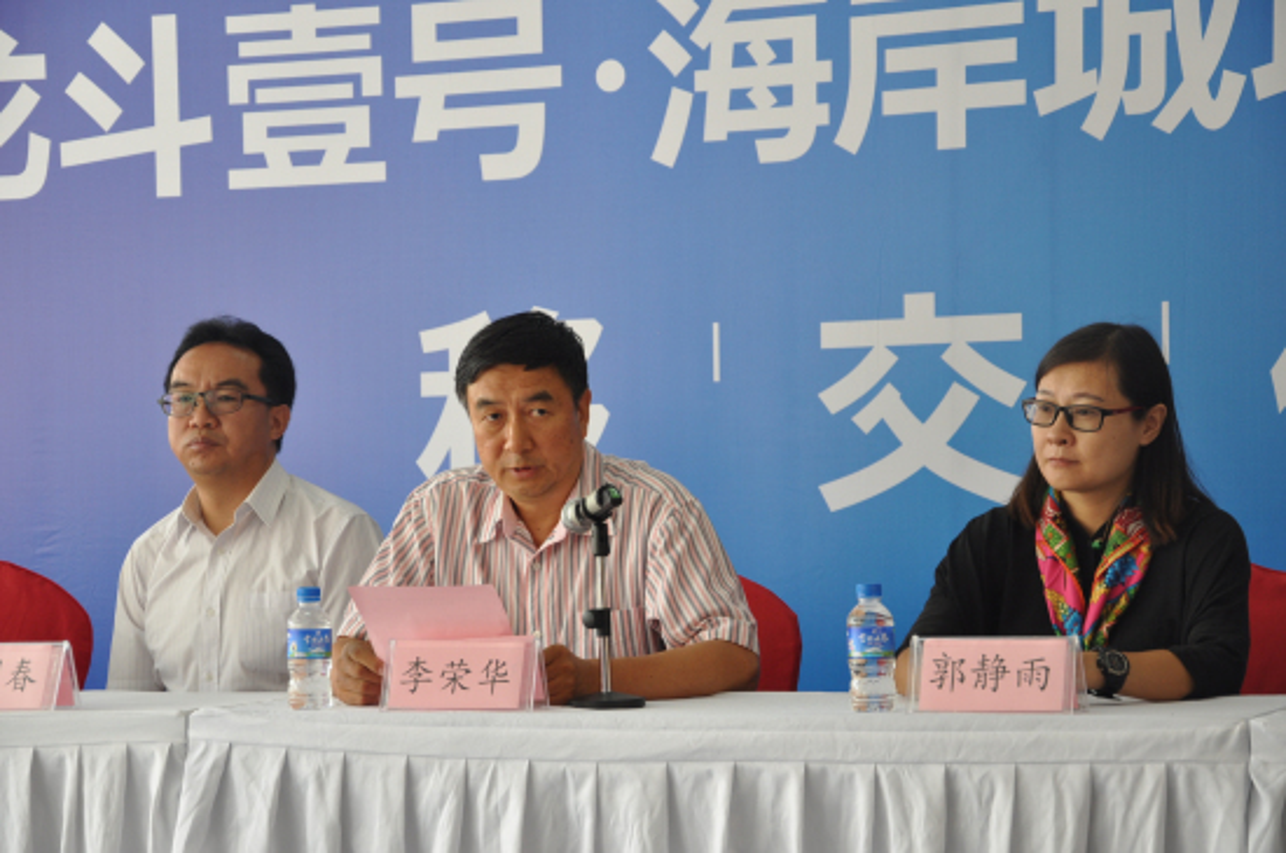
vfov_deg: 13.0
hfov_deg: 19.5
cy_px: 426
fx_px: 3745
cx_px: 643
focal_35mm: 105
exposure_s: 1/60
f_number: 5.3
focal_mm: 70
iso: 400
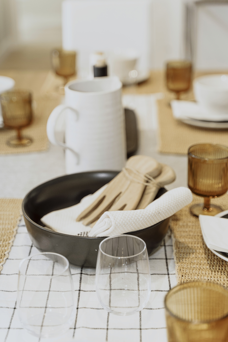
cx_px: 114
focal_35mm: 60
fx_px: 570
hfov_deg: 22.6
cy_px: 171
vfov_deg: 33.4
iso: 800
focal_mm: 60
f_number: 2.8
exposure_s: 1/250
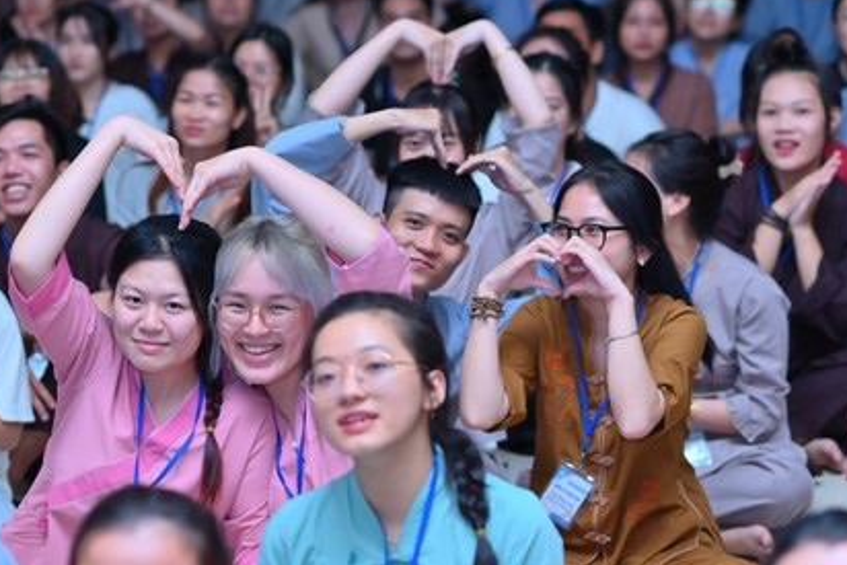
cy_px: 420
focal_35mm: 134
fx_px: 3154
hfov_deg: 15.3
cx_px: 308
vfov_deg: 10.2
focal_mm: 85
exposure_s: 1/200
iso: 1000
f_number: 2.8
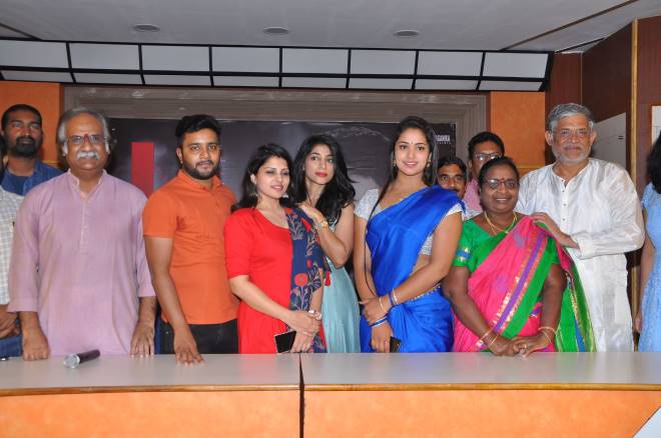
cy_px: 219
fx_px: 715
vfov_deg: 34.1
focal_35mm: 39
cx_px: 330
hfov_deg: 49.6
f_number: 8
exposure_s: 1/125
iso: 640
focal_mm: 26
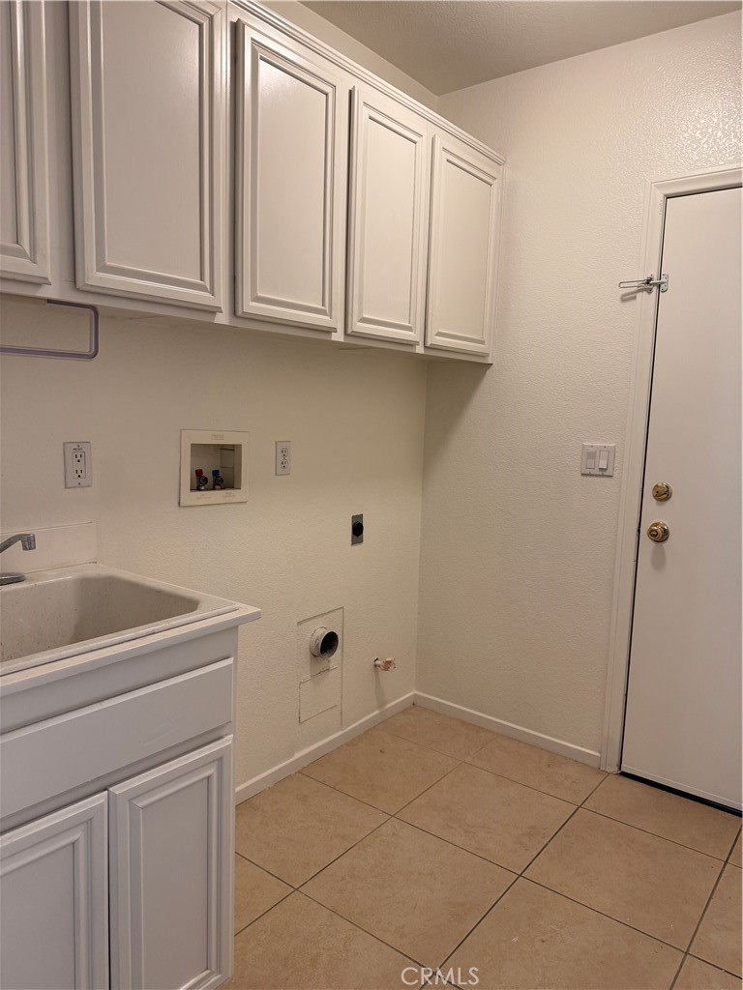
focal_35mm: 24
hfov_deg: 56.8
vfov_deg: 71.6
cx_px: 372
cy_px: 495
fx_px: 687
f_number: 1.78
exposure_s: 1/120
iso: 160
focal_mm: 6.76
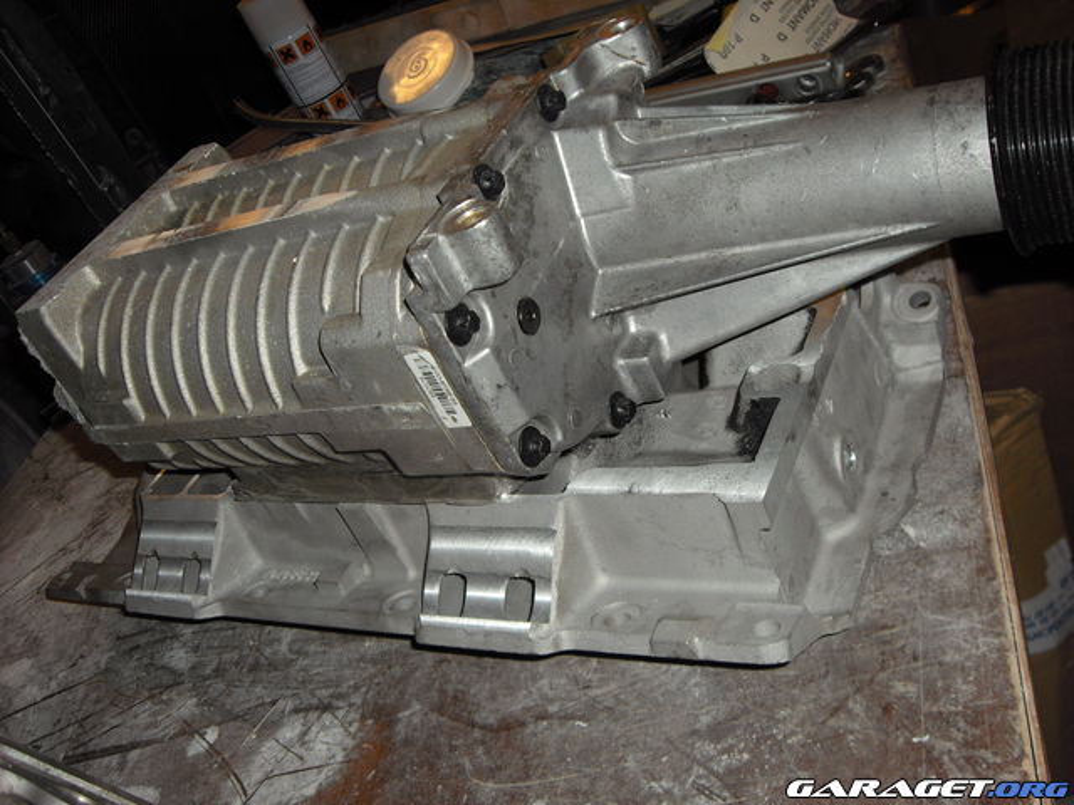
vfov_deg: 38.7
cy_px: 402
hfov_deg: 50.1
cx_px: 537
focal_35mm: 37
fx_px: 1148
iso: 100
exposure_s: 1/60
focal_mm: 6.2
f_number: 2.7
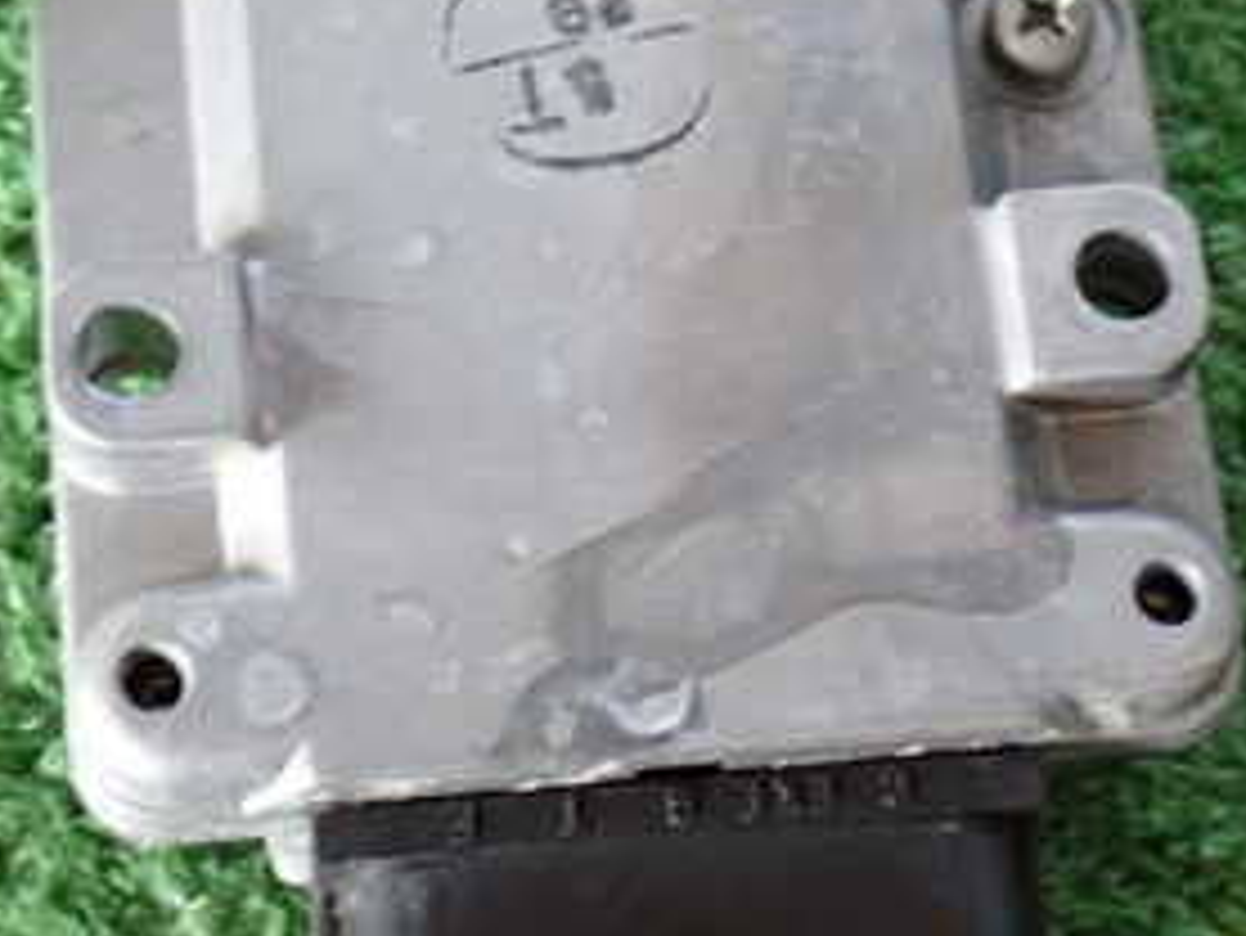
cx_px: 697
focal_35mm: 117
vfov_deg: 12.7
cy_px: 446
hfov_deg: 16.8
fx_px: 4213
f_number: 3.3
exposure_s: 1/30
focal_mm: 9.65
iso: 800
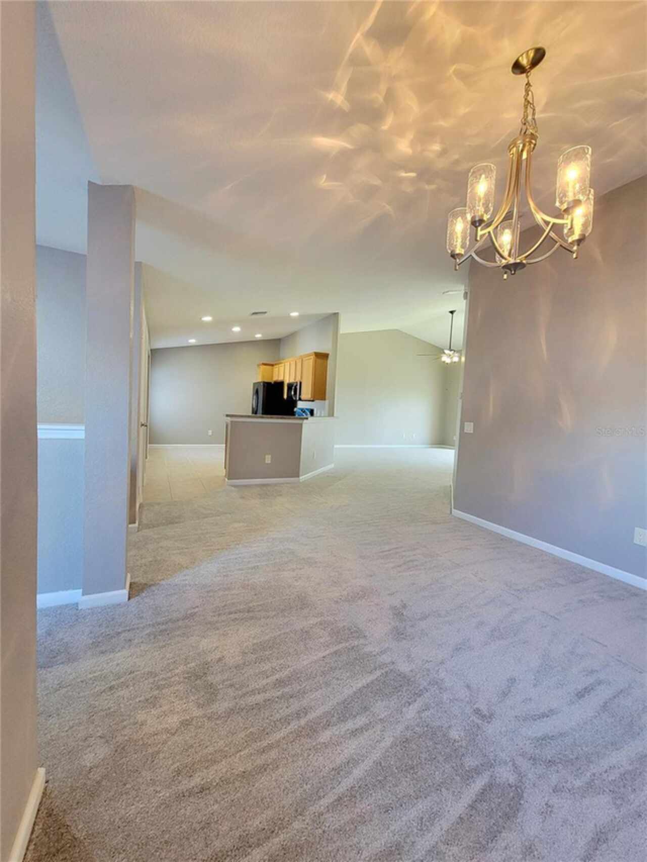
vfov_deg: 106.2
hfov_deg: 89.9
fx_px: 324
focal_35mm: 13
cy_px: 431
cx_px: 324
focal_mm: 2.2
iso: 320
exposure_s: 1/60.2
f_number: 2.2
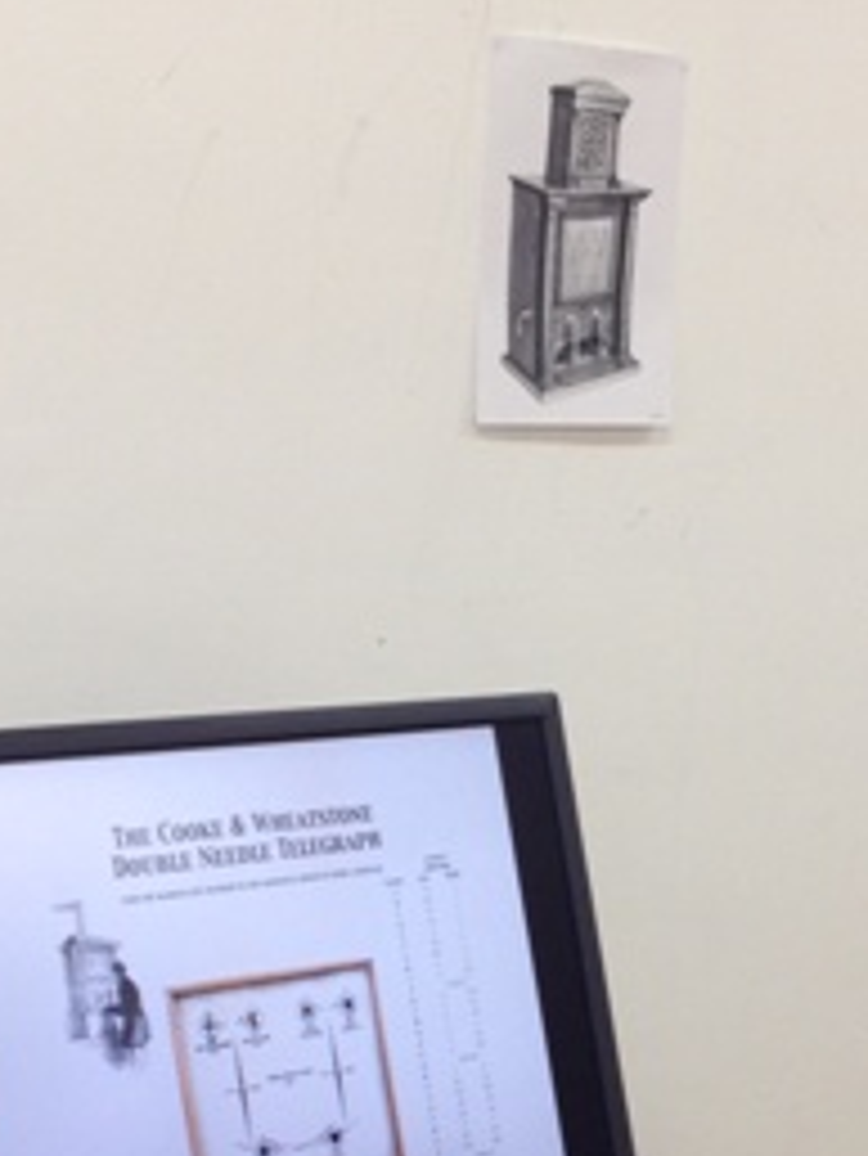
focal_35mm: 87
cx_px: 603
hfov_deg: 16.9
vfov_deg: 22.2
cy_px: 900
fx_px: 2906
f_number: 2.4
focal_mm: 4.28
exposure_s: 1/30
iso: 80
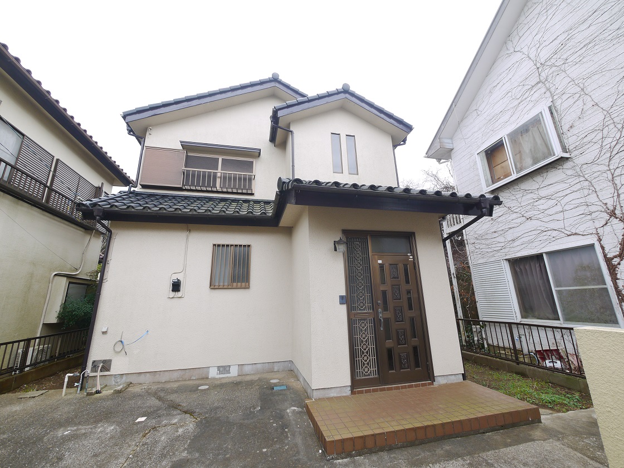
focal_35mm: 14
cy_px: 234
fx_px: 252
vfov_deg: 85.7
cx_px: 312
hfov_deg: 102.1
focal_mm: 7
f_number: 5
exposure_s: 1/125
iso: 160
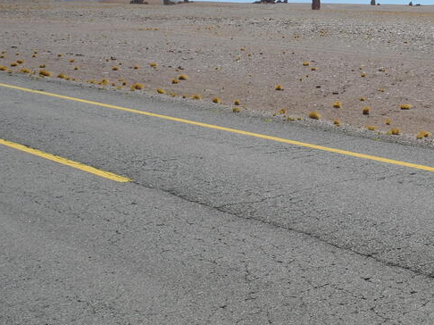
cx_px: 417
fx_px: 739
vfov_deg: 24.4
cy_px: 67
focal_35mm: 59
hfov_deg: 30.7
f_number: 5
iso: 100
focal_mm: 6
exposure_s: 1/800
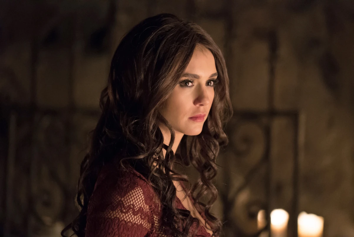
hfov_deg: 10.3
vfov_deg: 6.9
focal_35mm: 200
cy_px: 118
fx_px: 1968
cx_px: 177
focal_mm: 200
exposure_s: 1/60
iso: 12800
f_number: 4
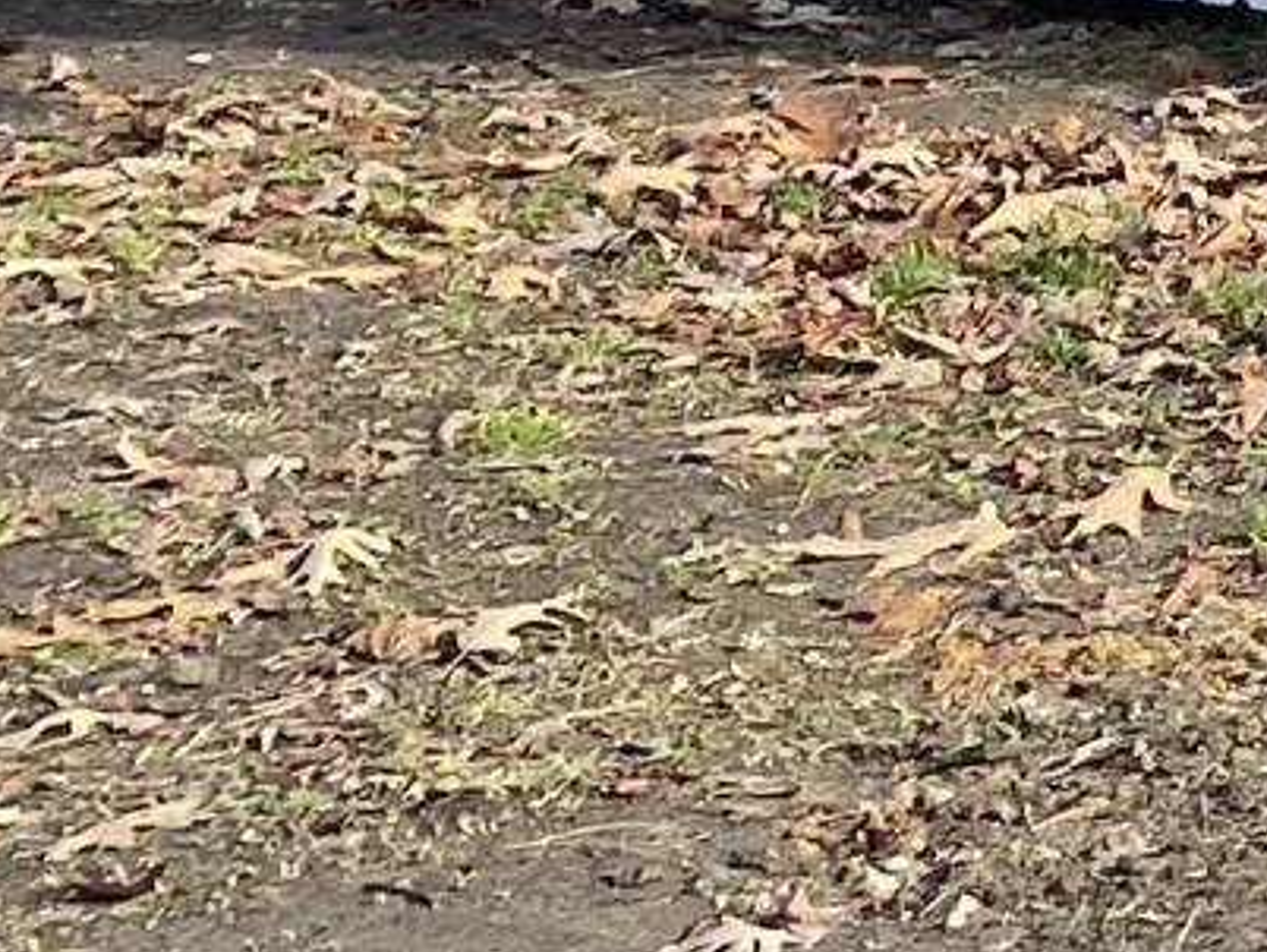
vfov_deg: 7.3
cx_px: 4258
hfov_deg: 8.1
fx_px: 7105
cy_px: -1021
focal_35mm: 194
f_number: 1.8
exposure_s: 1/747
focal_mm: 4.25
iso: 32
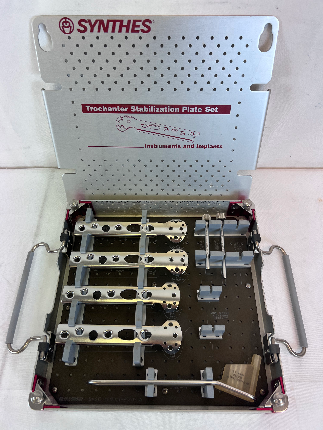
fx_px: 323
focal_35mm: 26
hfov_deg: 53.1
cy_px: 215
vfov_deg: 67.3
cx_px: 162
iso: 50
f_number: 1.5
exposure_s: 1/120
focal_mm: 5.7
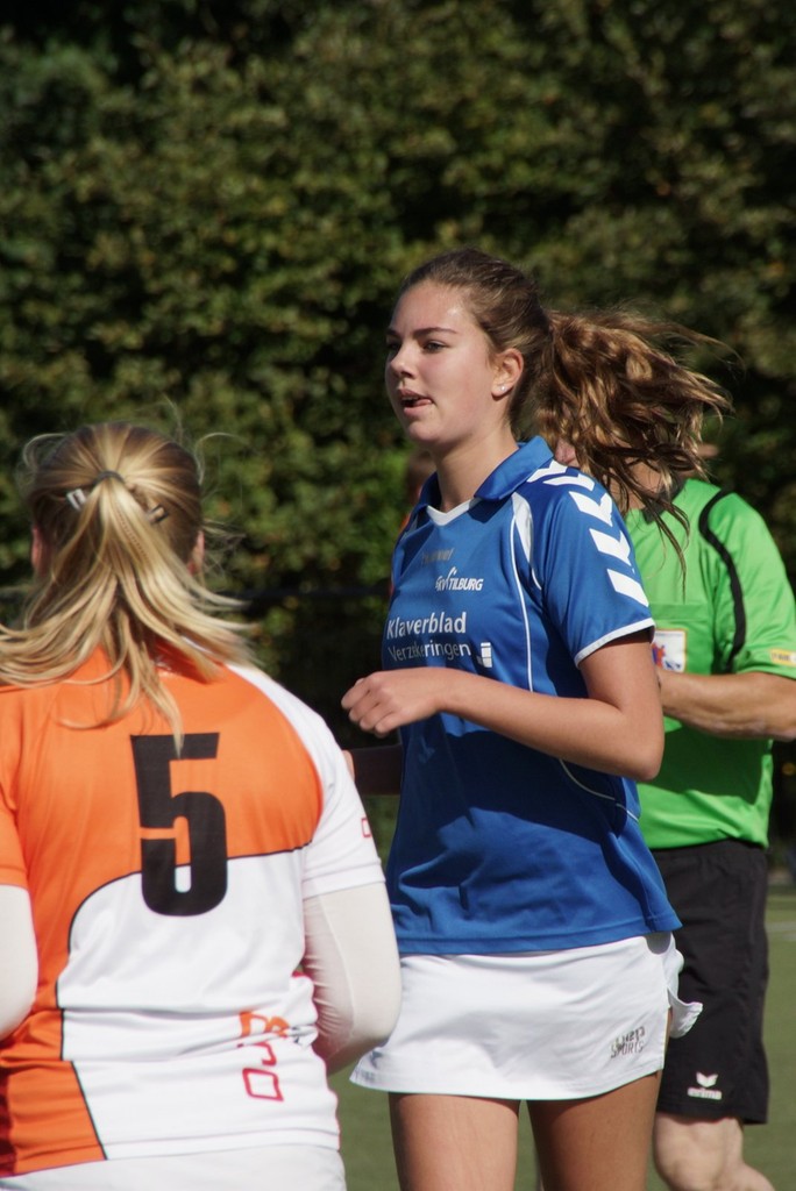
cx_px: 398
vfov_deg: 5.5
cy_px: 596
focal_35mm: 375
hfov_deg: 3.7
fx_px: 12420
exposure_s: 1/640
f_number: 10
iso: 200
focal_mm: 250
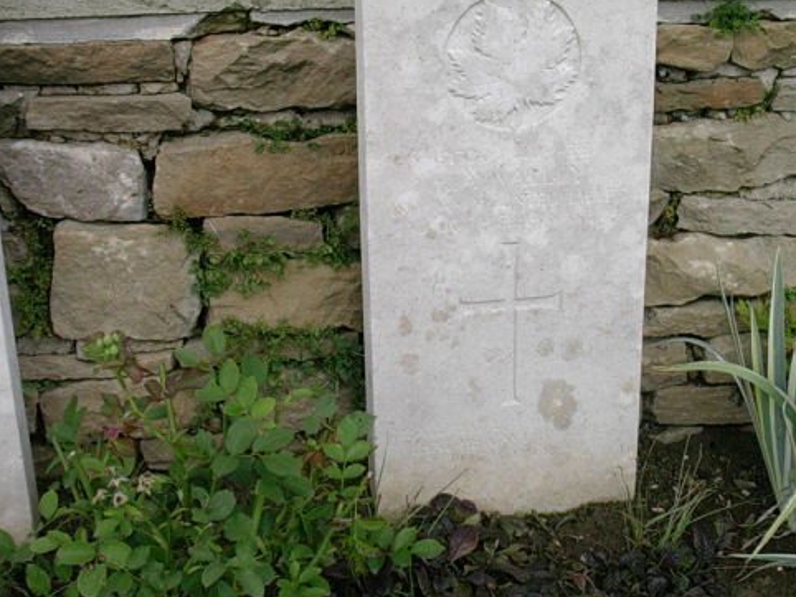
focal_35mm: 56
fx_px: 1288
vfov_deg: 26.1
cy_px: 233
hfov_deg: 34.2
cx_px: 481
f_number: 5.8
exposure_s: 1/264
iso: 70
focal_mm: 6.7
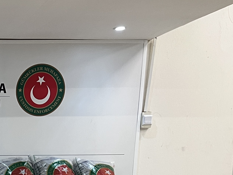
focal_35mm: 83
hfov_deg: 20.5
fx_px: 559
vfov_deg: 16.1
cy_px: 274
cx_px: -106
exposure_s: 1/50
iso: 64
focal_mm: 5.1
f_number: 1.6
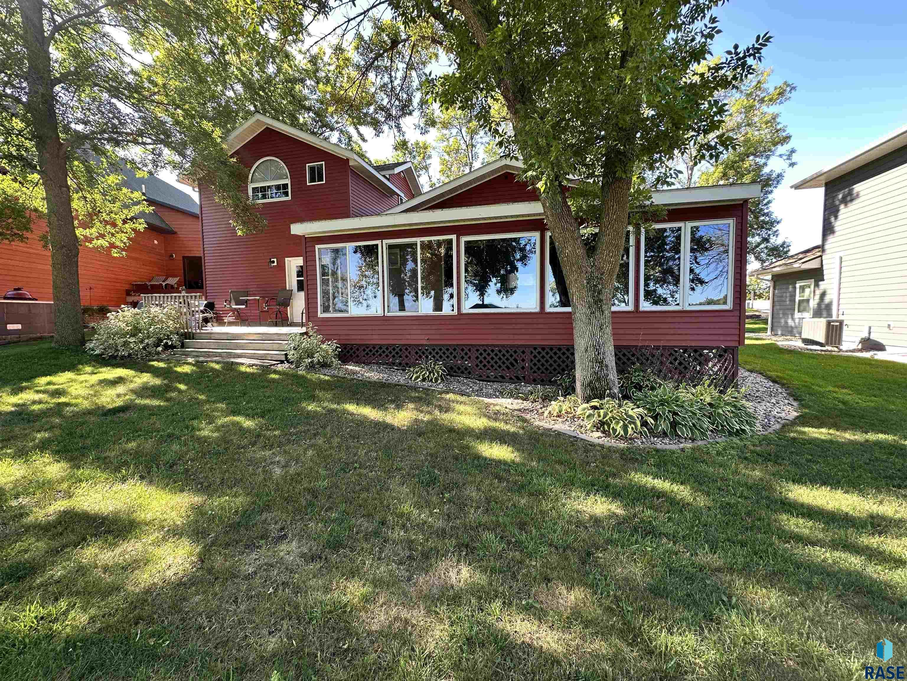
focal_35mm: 14
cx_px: 454
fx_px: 367
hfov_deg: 102.1
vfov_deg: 85.7
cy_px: 340
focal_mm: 2.22
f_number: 2.2
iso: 40
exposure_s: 1/111
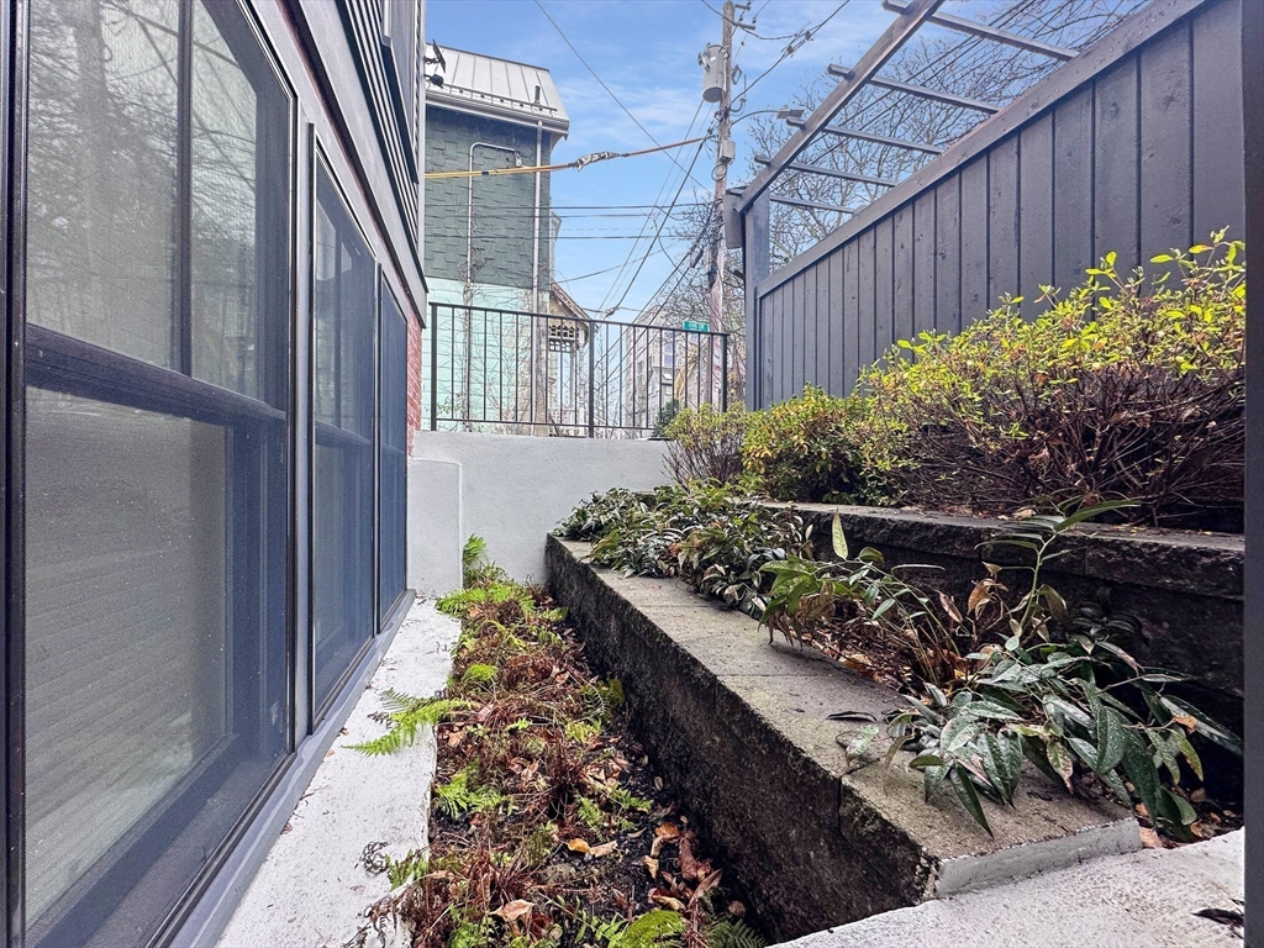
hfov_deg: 102.1
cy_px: 474
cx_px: 632
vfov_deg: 85.7
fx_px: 511
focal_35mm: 14
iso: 125
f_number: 2.2
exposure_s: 1/120
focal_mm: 2.22
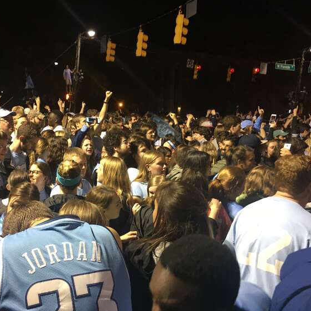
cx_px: 107
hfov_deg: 46.6
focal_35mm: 35
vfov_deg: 47.2
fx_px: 356
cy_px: 156
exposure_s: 1/30
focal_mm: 4.15
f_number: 2.2
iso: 80
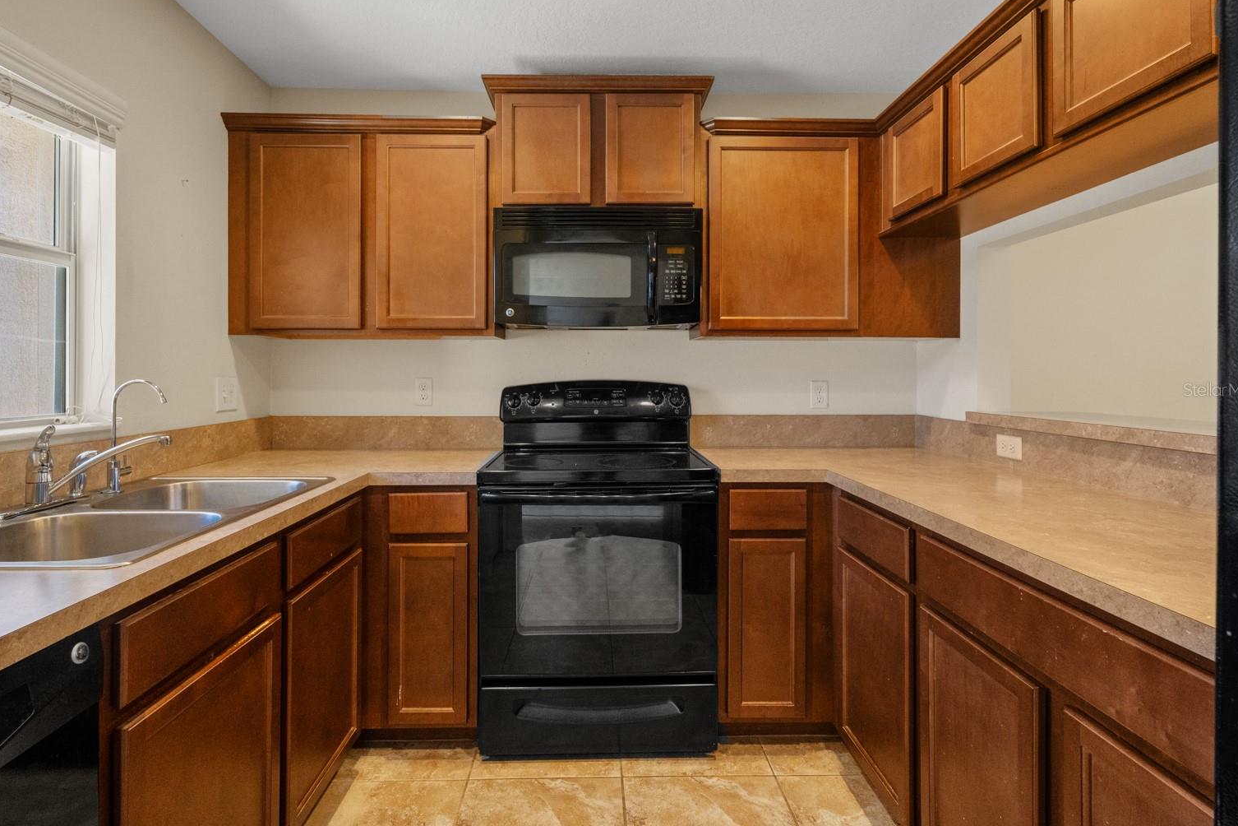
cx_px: 603
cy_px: 390
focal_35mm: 17
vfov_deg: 70.4
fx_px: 585
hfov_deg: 93.3
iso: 1000
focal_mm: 16
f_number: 9
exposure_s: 1/6
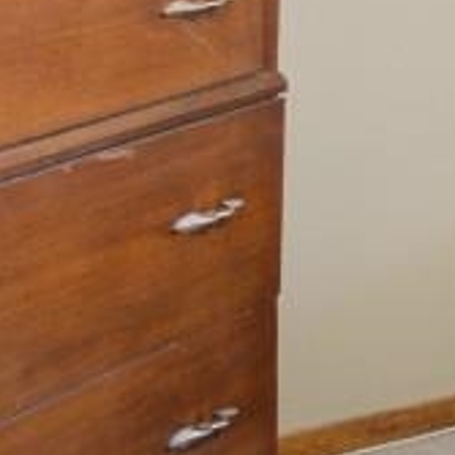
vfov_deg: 12.8
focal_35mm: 124
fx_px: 1844
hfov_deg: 7.3
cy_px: -357
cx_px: 2027
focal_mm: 10
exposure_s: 1/3
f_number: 4.5
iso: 100
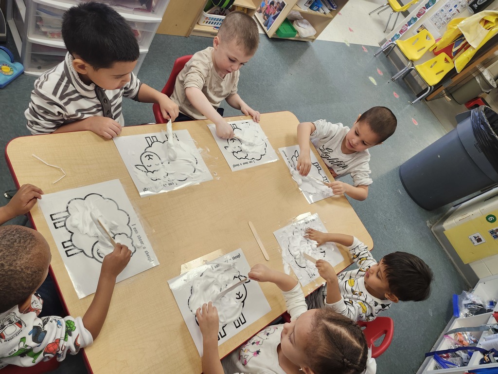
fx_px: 331
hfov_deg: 73.9
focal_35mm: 23
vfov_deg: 58.9
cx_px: 249
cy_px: 187
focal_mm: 5.54
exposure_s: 1/120
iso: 250
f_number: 1.8
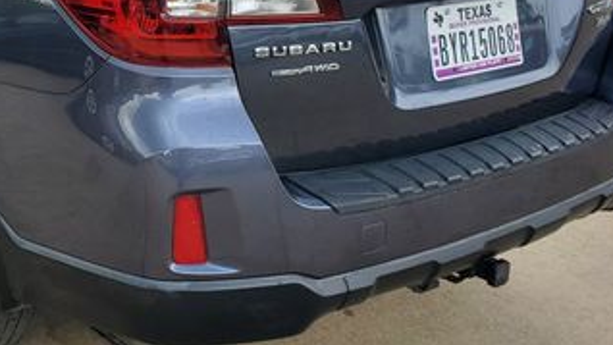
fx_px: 927
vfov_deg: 20.7
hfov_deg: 35.7
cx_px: 145
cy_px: 39
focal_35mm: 57
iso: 50
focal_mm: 4.3
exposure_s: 1/470
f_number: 2.4
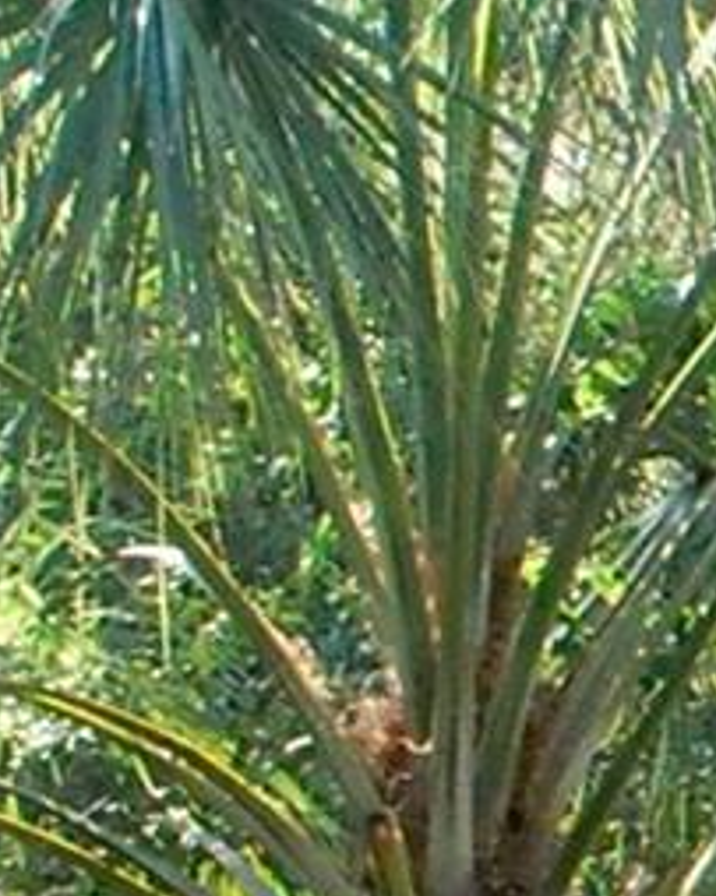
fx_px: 4241
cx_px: 2219
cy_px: 924
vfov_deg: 11.9
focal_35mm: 160
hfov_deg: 8.1
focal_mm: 18
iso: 1600
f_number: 8
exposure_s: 1/250
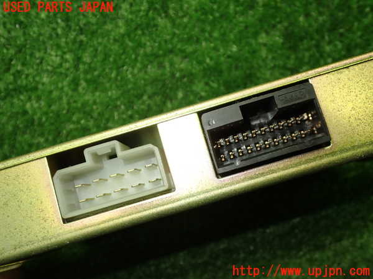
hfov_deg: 49.0
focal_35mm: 38
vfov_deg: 37.7
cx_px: 186
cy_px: 140
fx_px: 409
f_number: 2.7
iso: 200
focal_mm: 6.83
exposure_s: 1/60
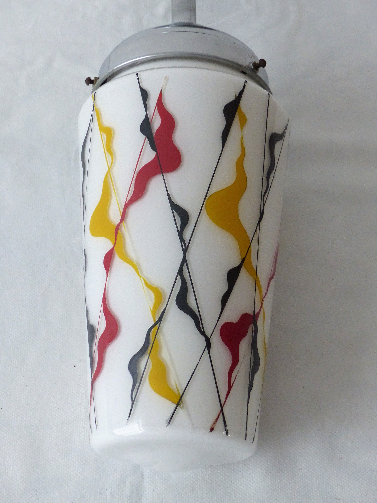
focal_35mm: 55
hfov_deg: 26.6
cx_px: 188
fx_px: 799
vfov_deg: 34.9
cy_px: 252
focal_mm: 9.4
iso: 400
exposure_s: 1/40
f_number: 2.8
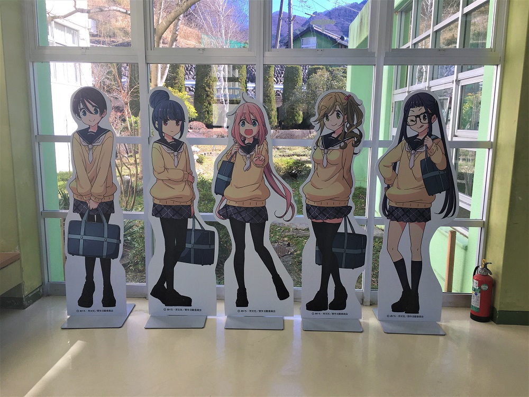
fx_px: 443
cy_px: 198
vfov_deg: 48.2
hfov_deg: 61.7
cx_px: 264
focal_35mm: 29
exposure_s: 1/363
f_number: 2.2
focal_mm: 4.15
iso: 25
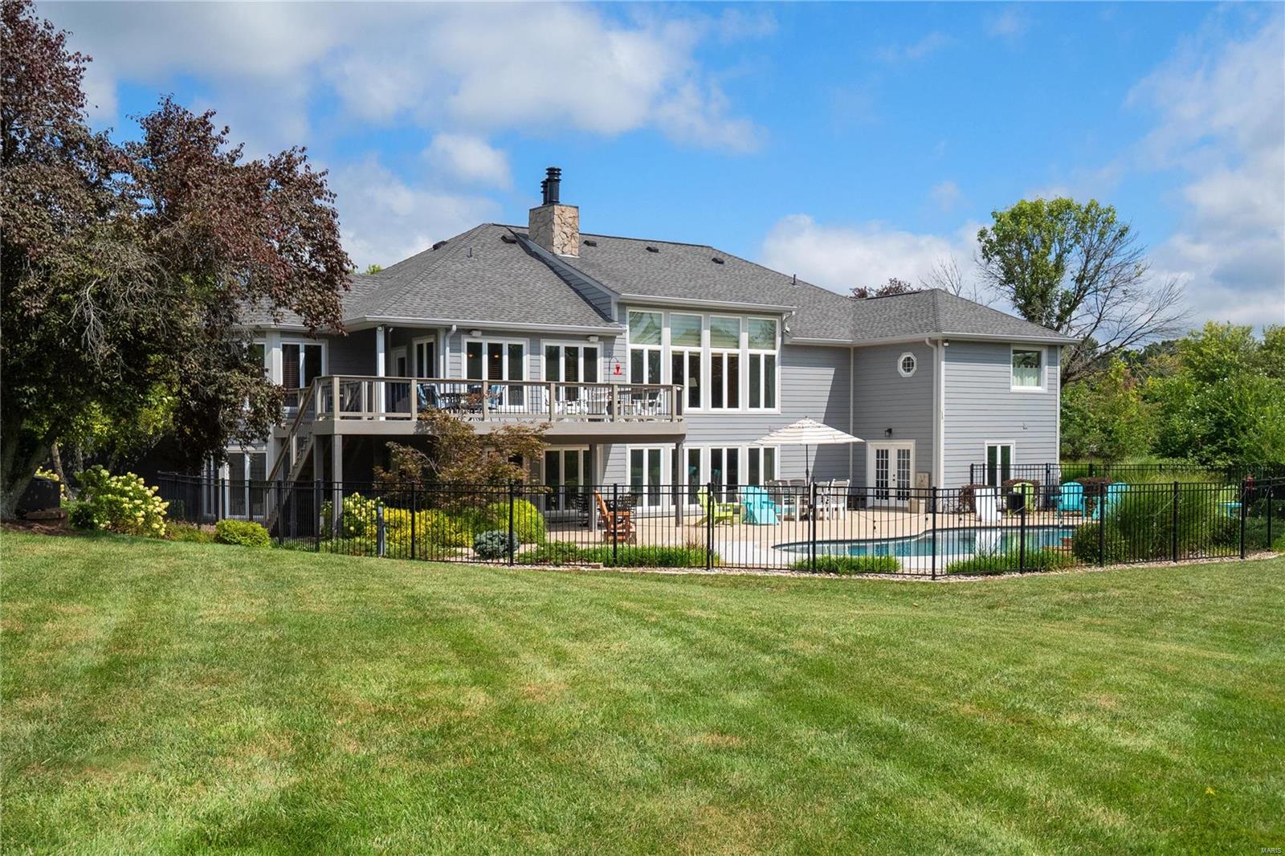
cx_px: 642
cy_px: 428
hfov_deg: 53.1
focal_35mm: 36
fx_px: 1285
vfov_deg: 36.9
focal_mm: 18
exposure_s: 1/2000
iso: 400
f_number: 6.3
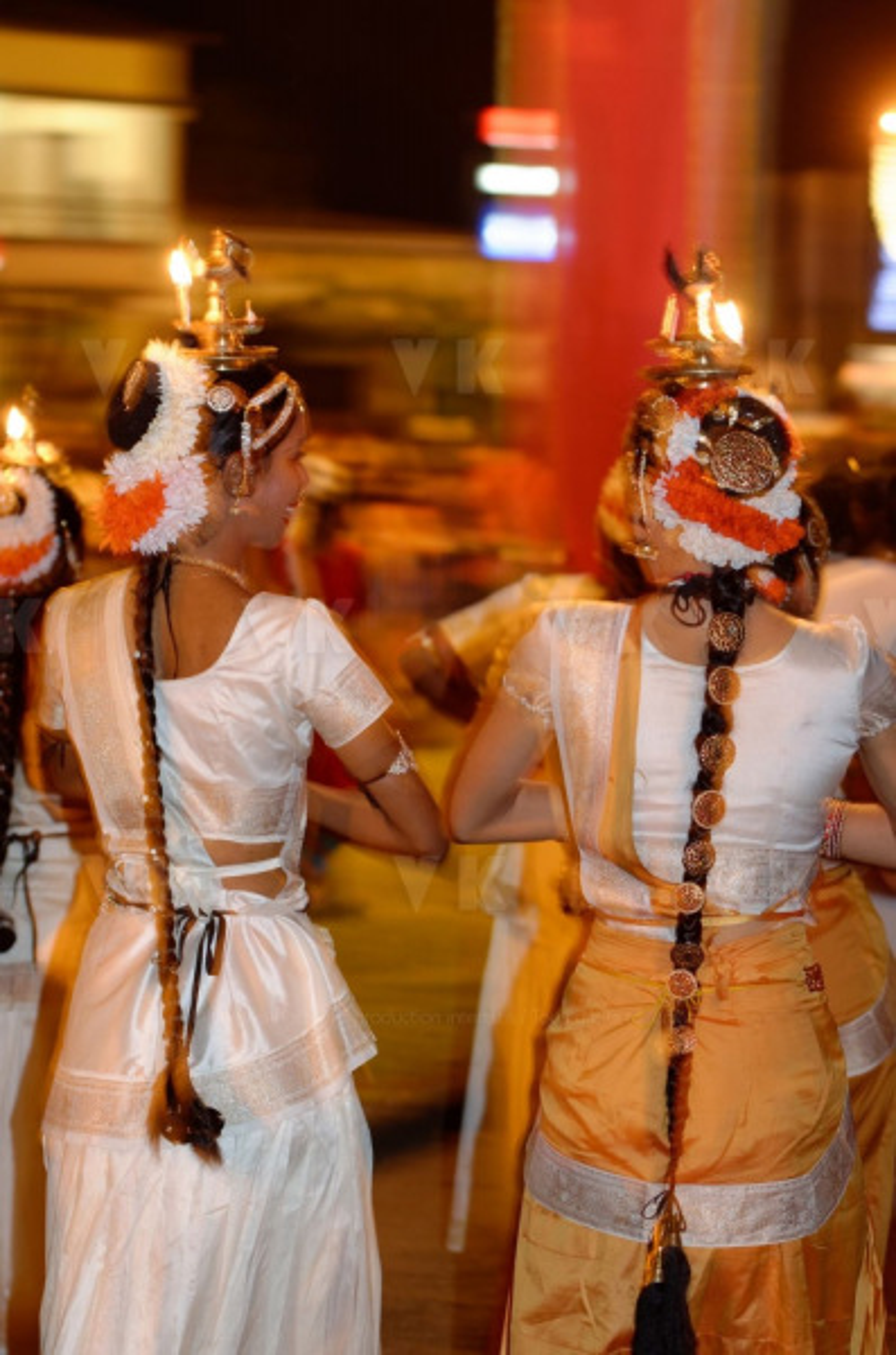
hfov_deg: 13.0
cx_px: 448
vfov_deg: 19.5
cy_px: 678
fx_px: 3940
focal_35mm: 105
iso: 400
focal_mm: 70
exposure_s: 1/3
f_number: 3.5
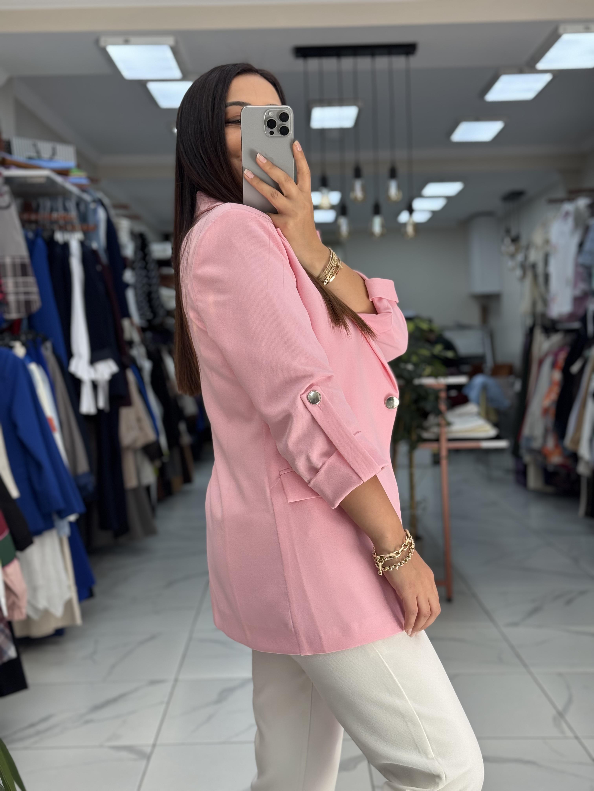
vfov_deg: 39.7
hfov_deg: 30.3
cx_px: 297
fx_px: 1098
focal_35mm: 48
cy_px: 396
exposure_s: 1/172
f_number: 1.78
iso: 64
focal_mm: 6.76
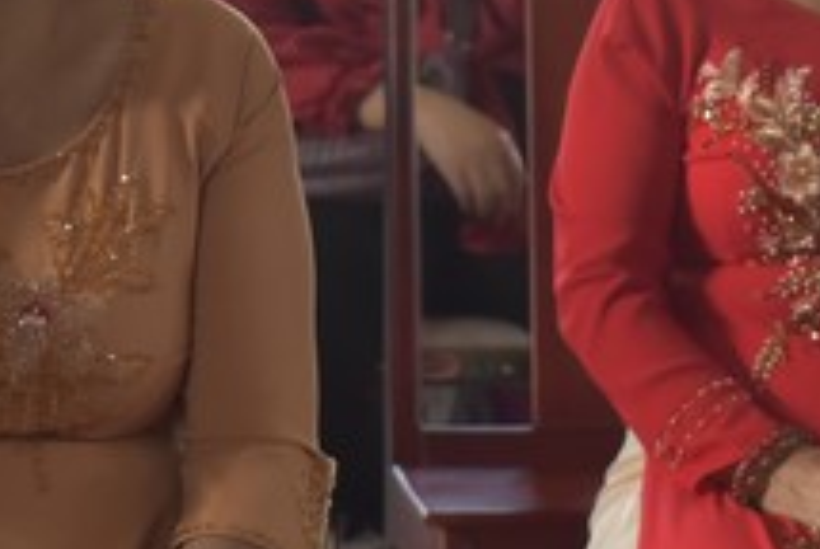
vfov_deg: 3.8
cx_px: 625
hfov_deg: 5.7
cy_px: 8
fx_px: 8257
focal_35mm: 362
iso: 1600
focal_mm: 120
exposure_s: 1/160
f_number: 6.3
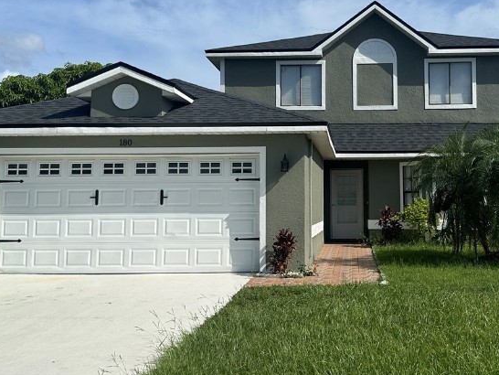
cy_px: 152
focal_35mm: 45
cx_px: 317
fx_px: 649
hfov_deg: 41.7
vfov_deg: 32.1
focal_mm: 6.86
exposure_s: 1/8197
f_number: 1.78
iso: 80
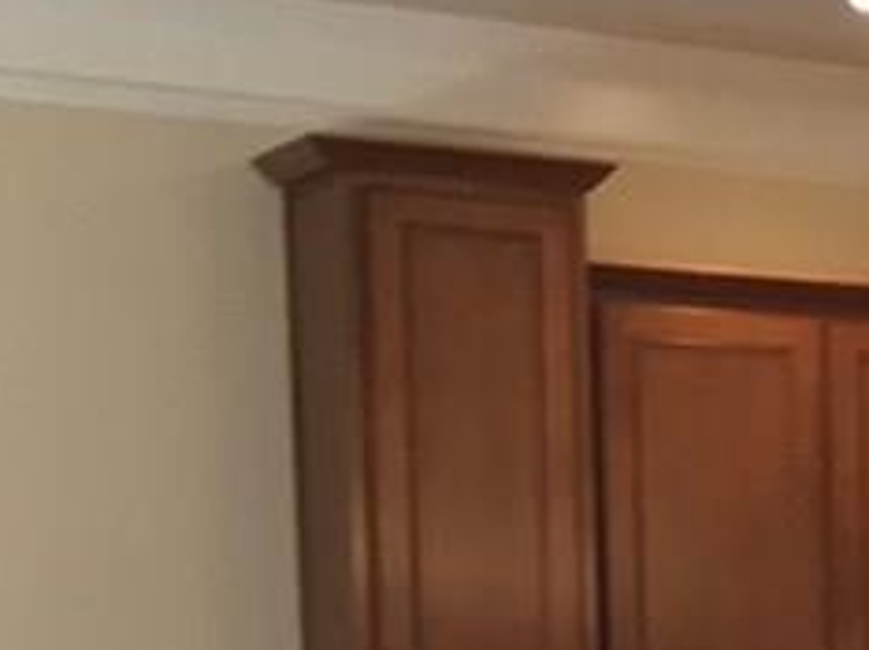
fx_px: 3185
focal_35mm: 127
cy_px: 973
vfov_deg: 11.2
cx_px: 1820
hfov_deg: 13.1
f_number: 2.2
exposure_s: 1/30
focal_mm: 4.15
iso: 125
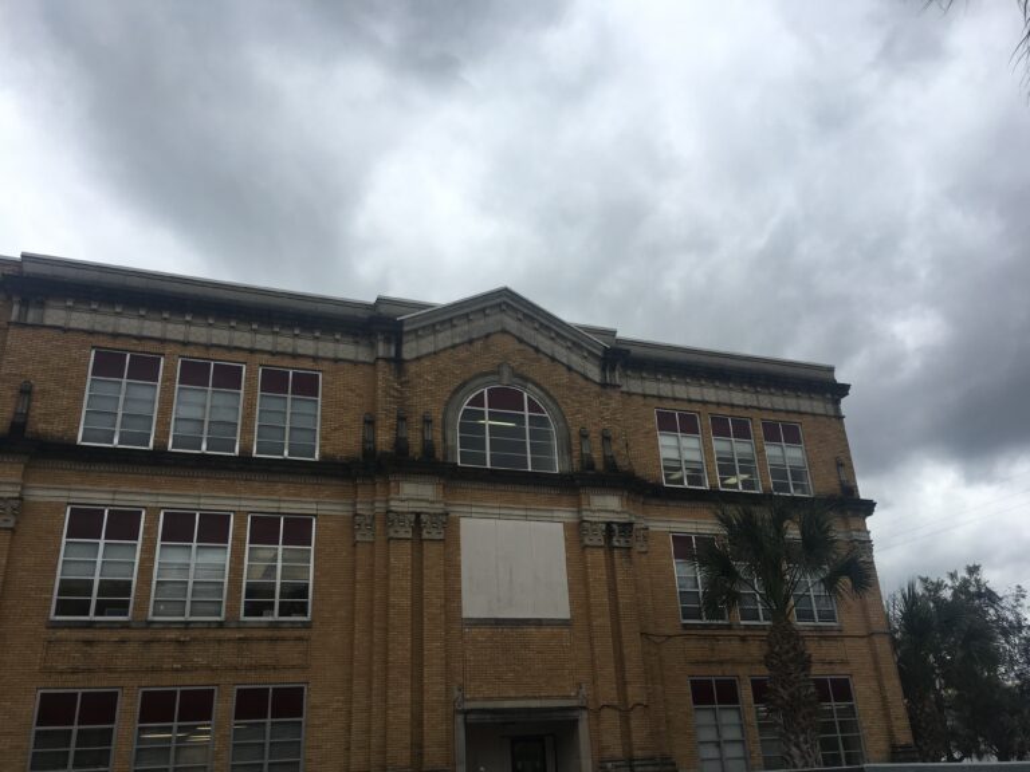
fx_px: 863
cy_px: 386
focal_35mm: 29
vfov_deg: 48.2
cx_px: 515
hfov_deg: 61.7
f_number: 2.2
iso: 25
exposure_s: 1/565
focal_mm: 4.15
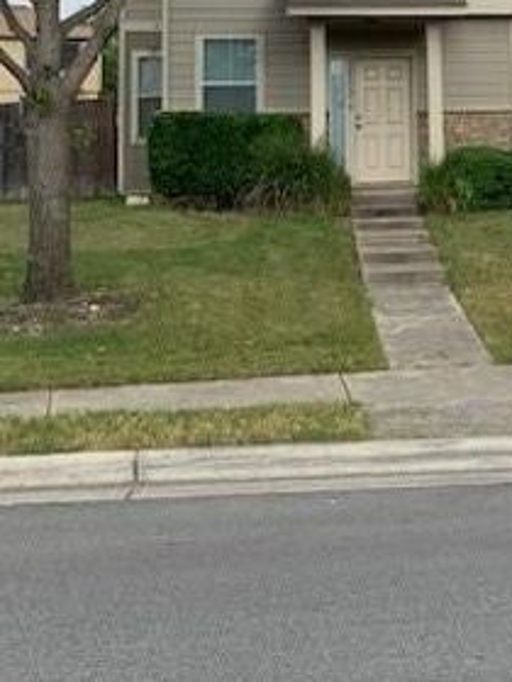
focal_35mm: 62
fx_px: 1223
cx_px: 492
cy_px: 43
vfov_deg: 29.6
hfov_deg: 22.9
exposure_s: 1/1176
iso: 25
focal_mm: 4.25
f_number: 1.8
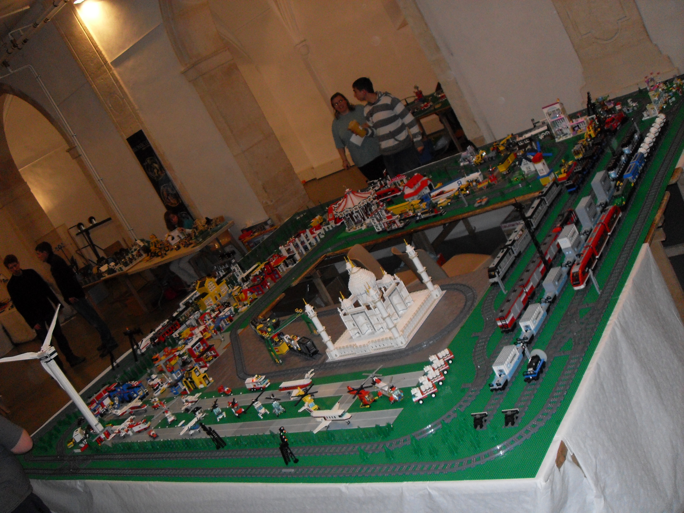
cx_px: 342
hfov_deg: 50.1
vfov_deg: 38.7
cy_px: 256
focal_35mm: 37
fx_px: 731
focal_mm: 6.3
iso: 200
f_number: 2.8
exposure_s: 1/45
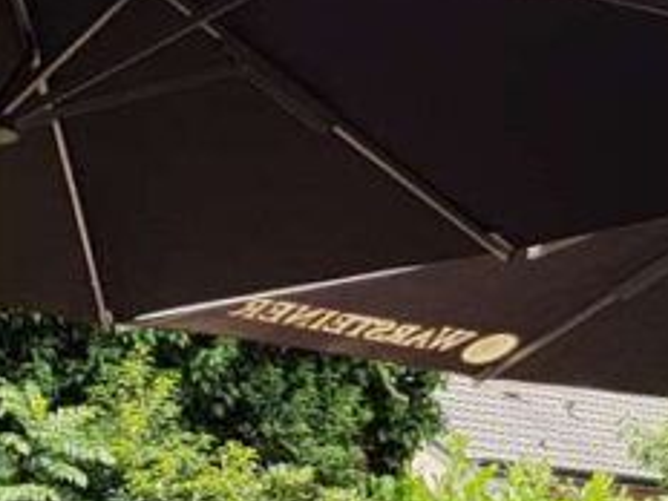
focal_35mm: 115
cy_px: 533
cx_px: 89
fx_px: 2219
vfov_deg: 12.7
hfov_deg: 16.9
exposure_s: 1/2264
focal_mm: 4.2
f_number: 1.7
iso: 40
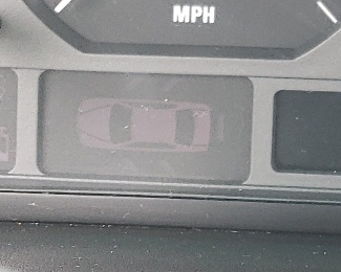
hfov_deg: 14.8
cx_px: 429
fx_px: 1262
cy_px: -171
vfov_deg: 11.7
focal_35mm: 125
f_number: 1.5
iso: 108
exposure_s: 1/60.2
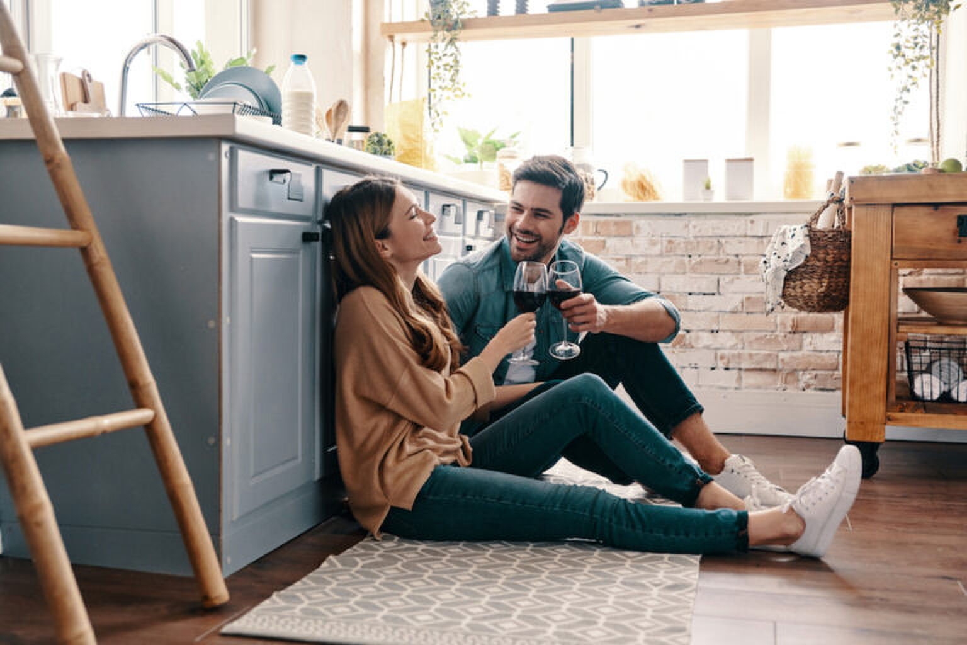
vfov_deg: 33.4
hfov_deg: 48.5
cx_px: 484
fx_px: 1074
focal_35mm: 40
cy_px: 322
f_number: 3.2
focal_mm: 40
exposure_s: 1/320
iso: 800
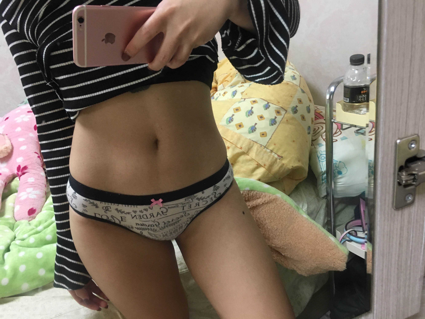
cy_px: 160
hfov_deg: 61.7
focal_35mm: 29
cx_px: 212
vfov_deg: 48.2
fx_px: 356
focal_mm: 4.15
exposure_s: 1/30
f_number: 2.2
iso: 125
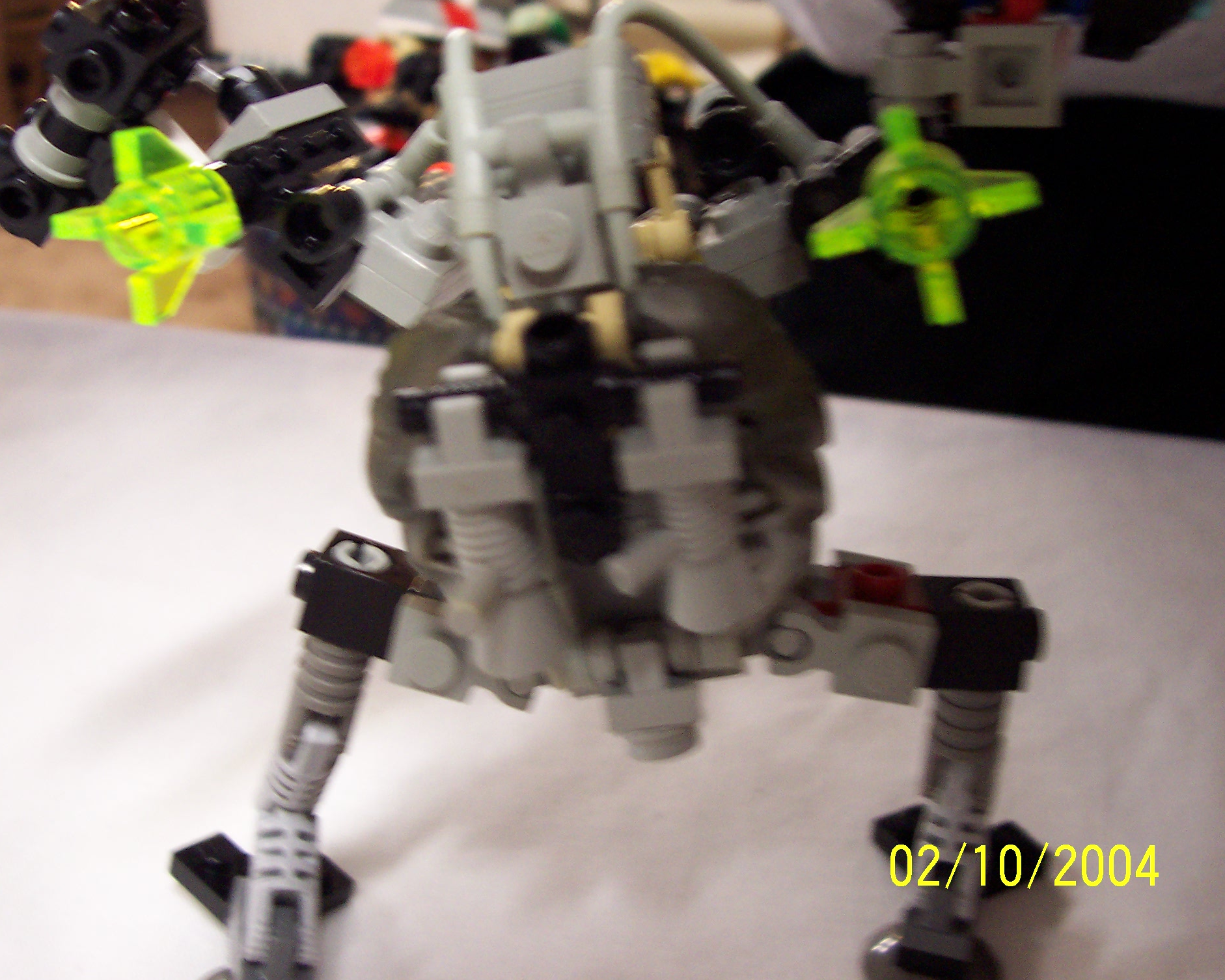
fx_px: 1414
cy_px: 494
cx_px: 570
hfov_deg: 46.8
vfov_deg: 38.2
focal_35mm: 39
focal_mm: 5.6
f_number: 2.8
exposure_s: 1/8
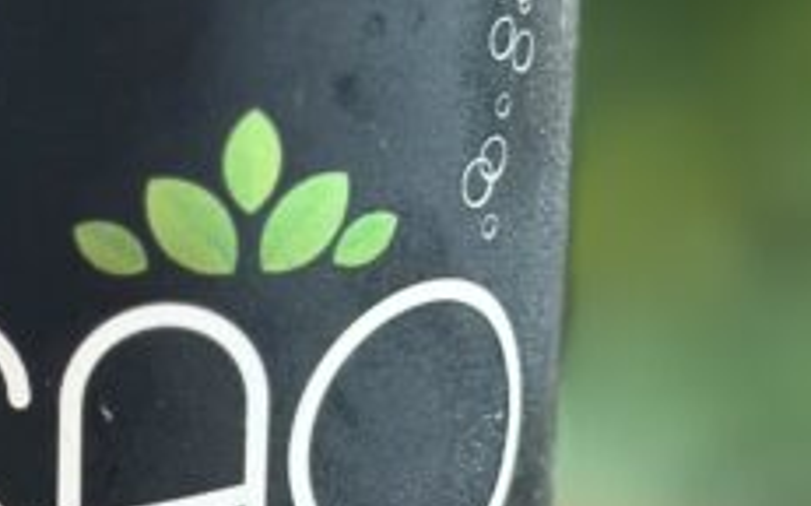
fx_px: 4991
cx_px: -383
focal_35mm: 226
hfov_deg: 9.1
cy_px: 302
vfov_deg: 5.8
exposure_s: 1/120
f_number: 1.78
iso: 125
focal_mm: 6.86
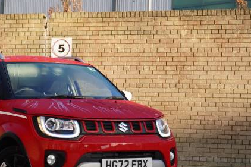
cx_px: 64
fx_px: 634
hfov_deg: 22.2
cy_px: 119
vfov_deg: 15.0
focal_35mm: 91
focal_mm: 40
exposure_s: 1/160
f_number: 5.6
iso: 200
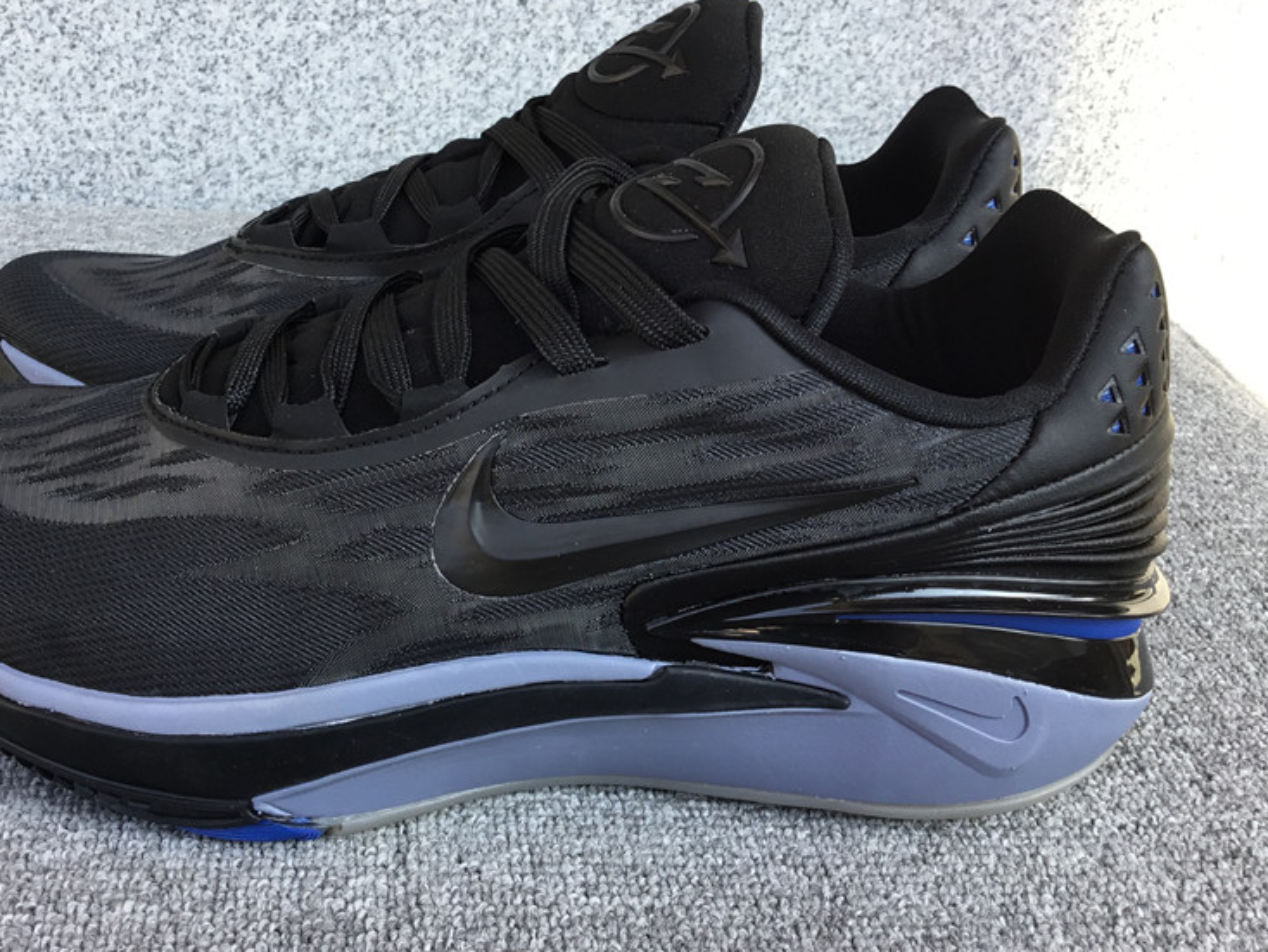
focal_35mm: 38
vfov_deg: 37.7
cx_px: 517
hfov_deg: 48.7
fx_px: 1392
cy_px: 464
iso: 25
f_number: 2.4
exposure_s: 1/123
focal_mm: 3.3
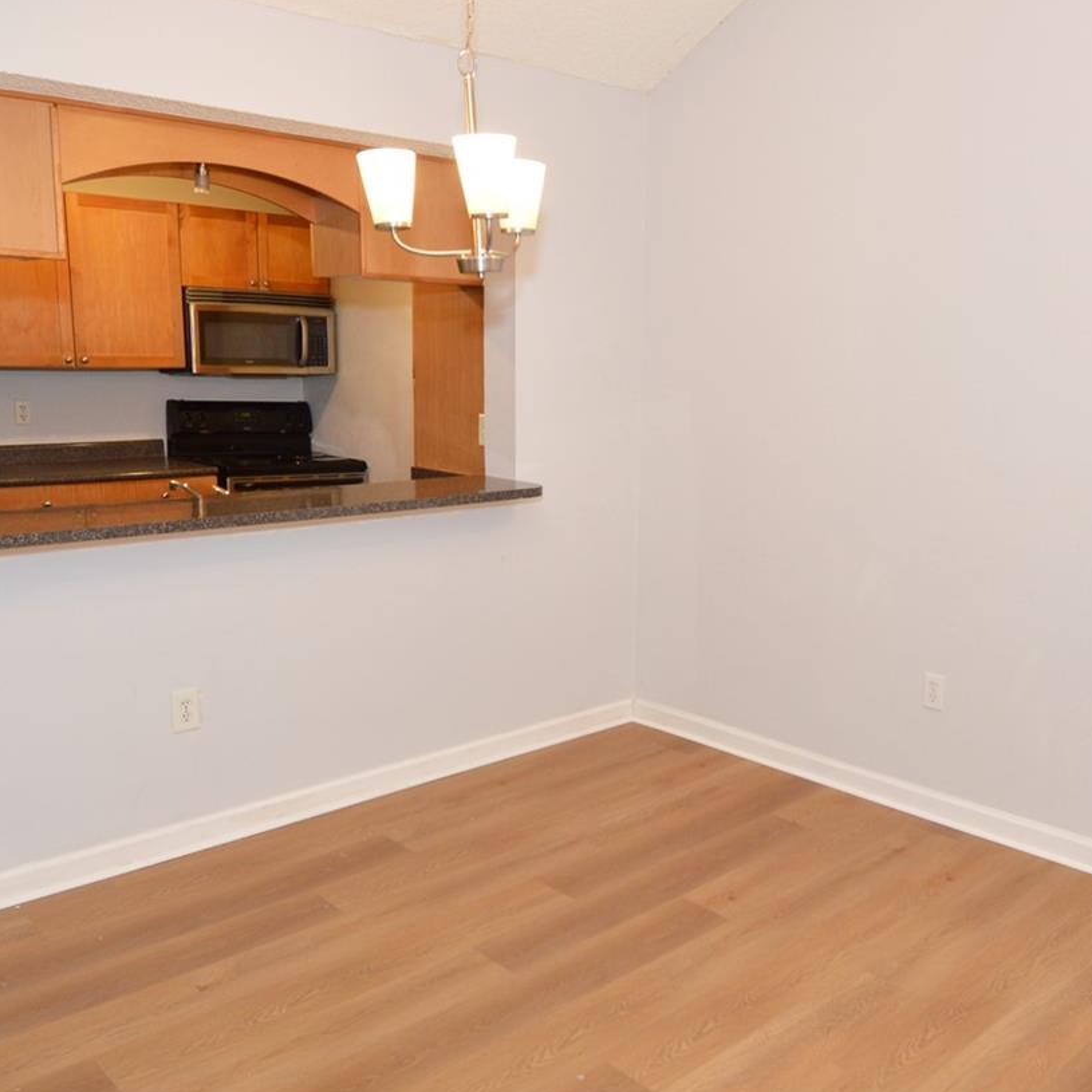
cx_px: 640
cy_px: 578
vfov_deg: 54.0
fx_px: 1071
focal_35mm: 30
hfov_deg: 53.8
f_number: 4
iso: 400
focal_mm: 12
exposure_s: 1/60
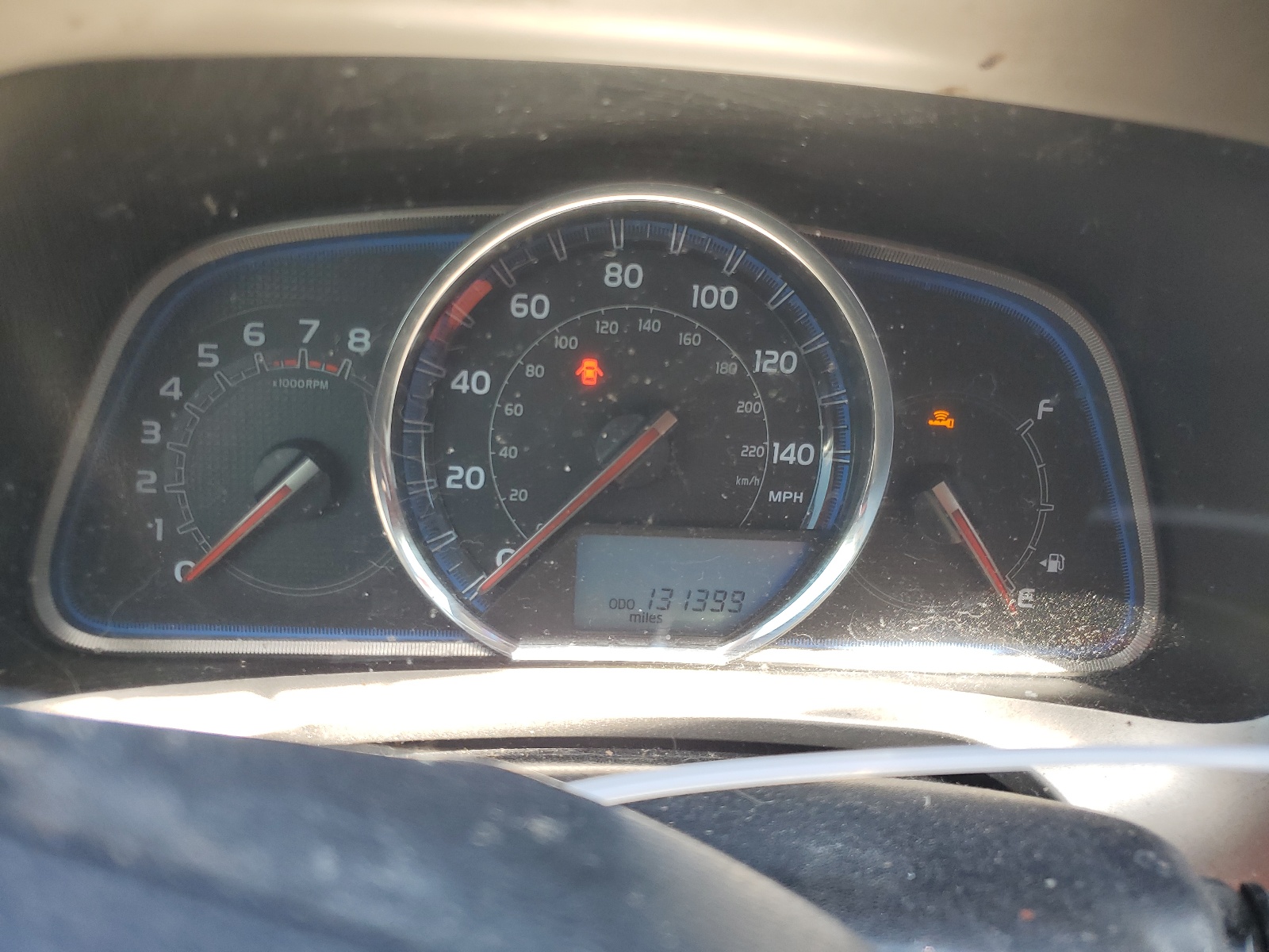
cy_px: 476
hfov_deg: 67.3
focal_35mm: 26
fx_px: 953
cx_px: 634
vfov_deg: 53.1
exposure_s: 1/120
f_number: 1.5
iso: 55
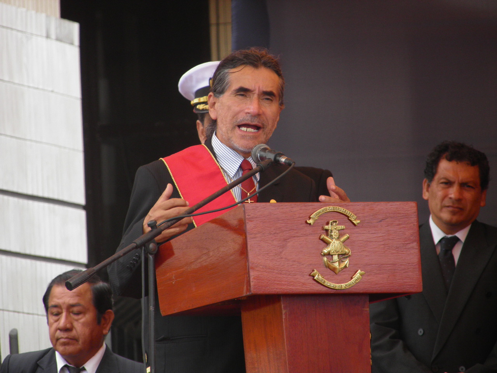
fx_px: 7466
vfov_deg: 2.9
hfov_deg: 3.8
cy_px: 186
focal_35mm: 520
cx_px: 248
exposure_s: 1/200
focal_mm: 93.4
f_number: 4.7
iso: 100
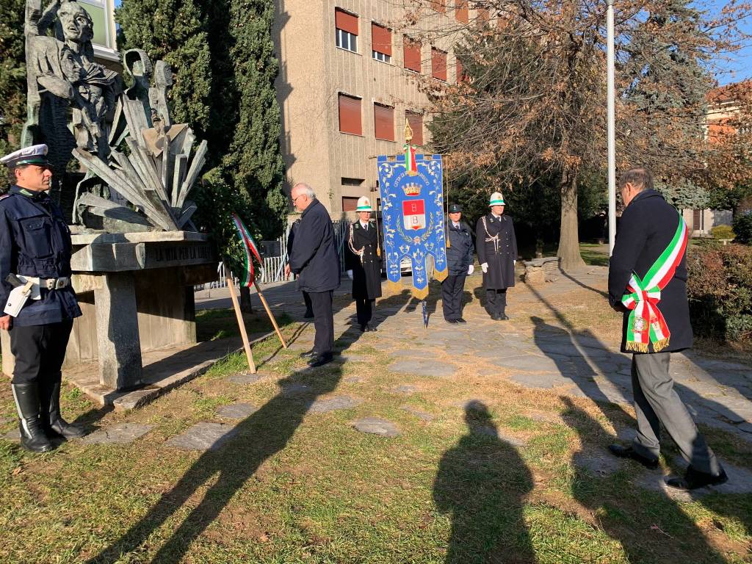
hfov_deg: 67.3
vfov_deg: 53.1
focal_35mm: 26
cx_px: 376
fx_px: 565
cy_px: 282
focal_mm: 4.25
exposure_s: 1/835
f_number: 1.8
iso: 25
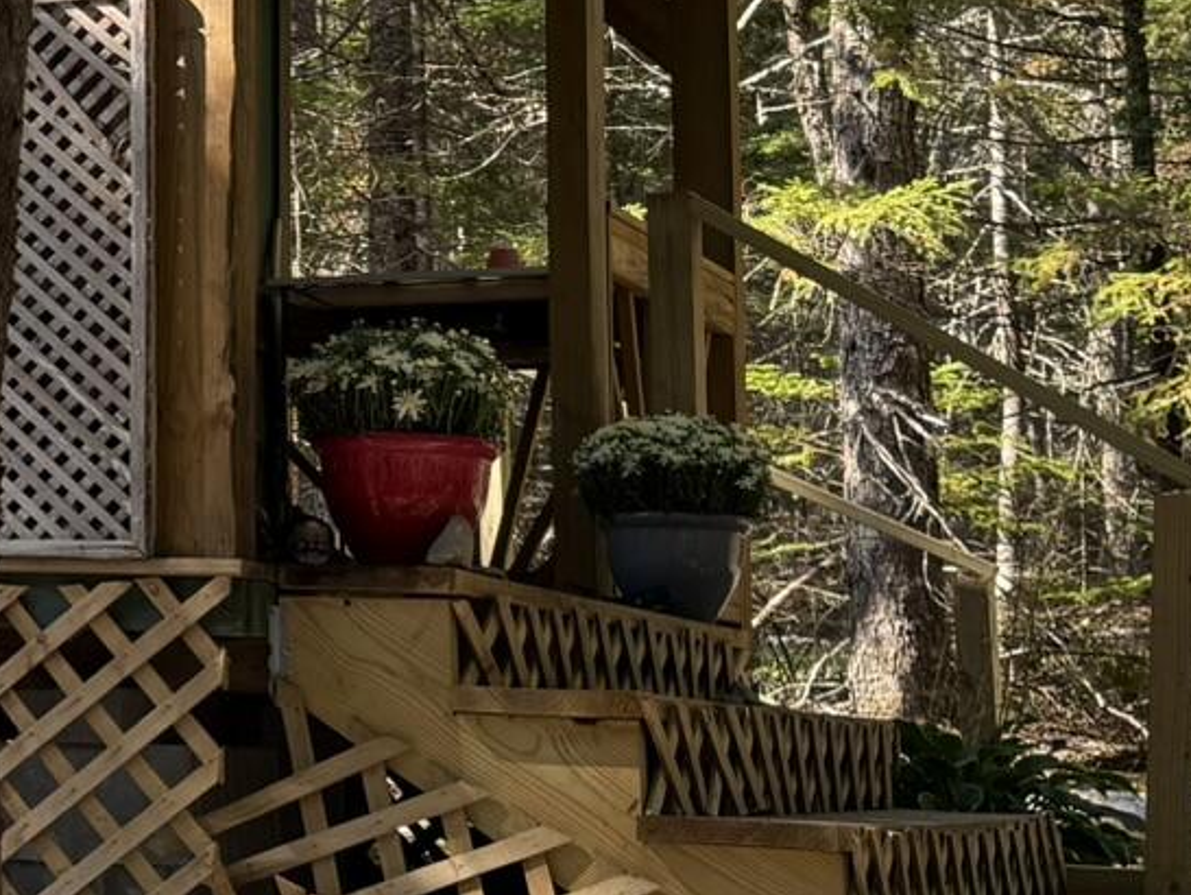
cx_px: -399
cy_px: 201
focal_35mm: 90
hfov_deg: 19.8
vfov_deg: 16.3
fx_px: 3098
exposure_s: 1/649
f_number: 1.78
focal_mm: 6.76
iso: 100
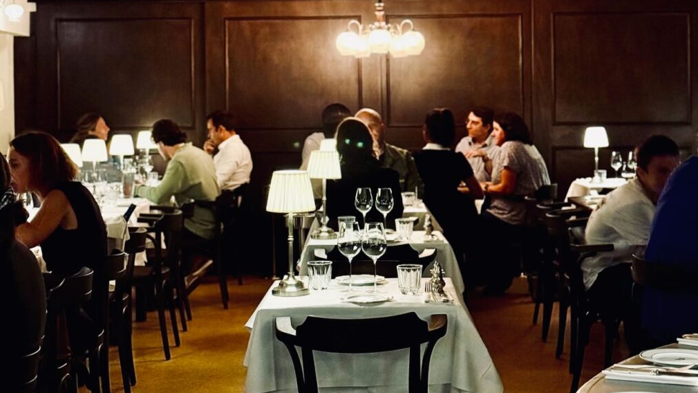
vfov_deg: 22.6
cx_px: 353
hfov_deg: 39.2
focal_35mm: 53
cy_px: 159
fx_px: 981
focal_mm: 6.76
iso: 640
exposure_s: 1/25
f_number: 1.78
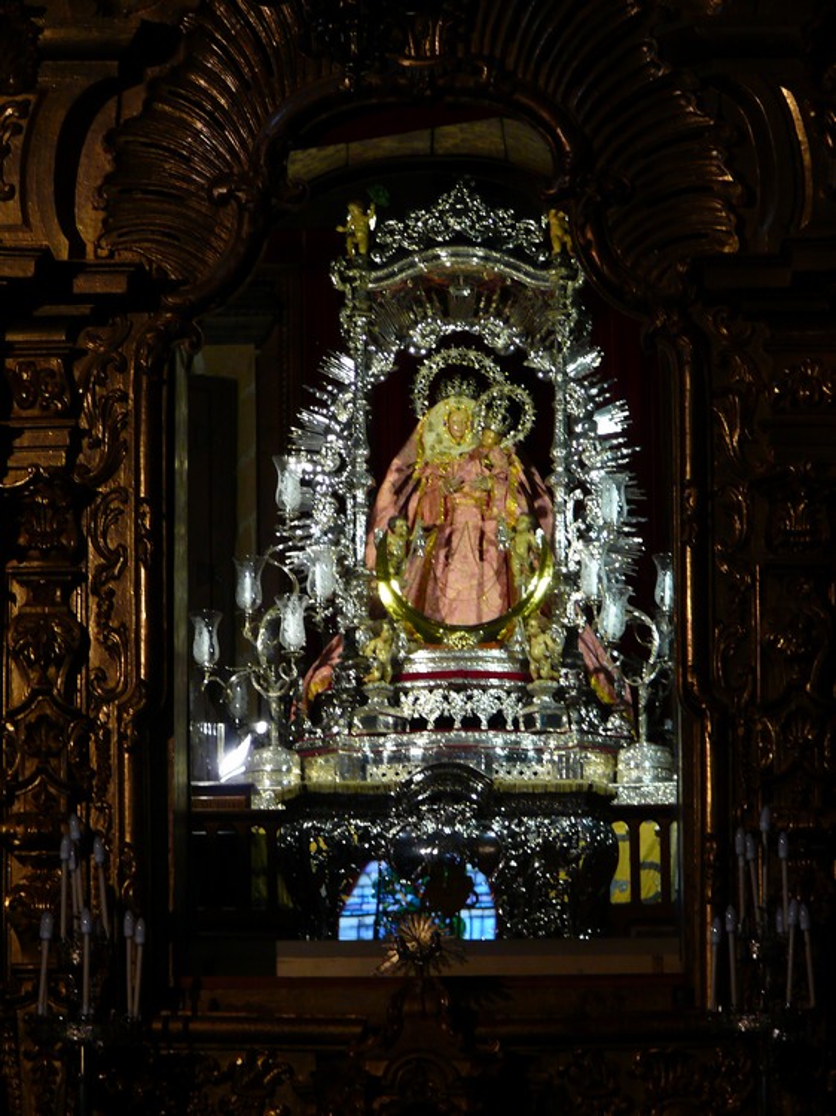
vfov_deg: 9.5
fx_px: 6734
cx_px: 418
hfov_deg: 7.1
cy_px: 558
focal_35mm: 209
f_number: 3.6
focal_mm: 44.2
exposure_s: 1/15
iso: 200
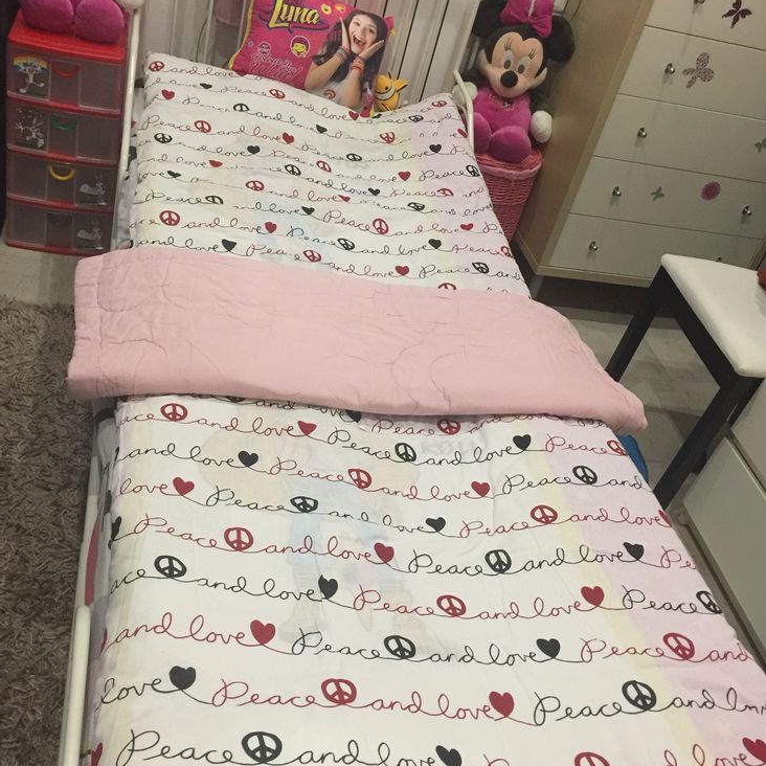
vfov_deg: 47.2
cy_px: 359
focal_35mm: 35
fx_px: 876
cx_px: 377
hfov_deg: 47.2
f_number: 2.2
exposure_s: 1/17
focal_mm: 4.15
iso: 160
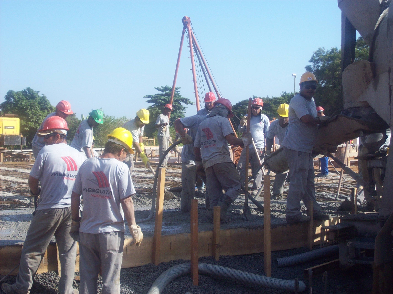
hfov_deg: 27.8
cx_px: 196
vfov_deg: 21.0
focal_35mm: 70
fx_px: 794
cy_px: 147
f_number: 3.8
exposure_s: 1/564
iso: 80
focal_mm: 11.6
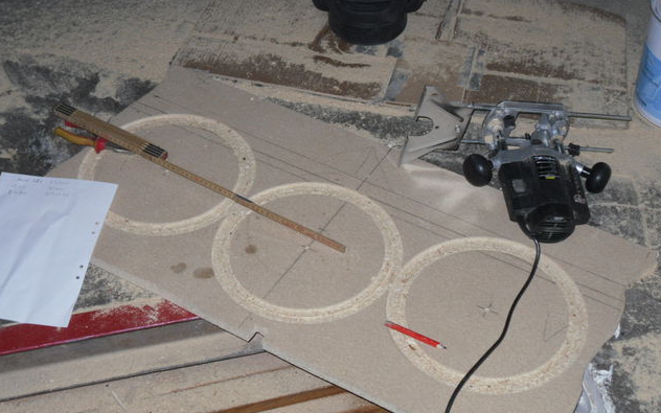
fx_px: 1063
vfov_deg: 22.0
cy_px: 247
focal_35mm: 59
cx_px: 329
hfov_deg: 34.5
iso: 100
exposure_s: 1/53
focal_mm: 9.83
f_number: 4
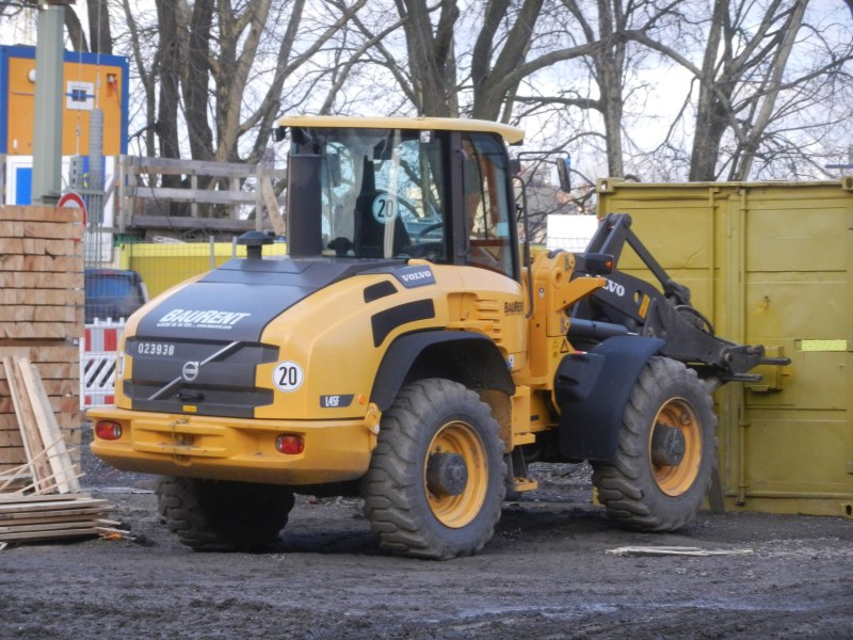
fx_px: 4066
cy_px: 320
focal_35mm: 165
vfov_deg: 9.0
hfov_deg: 12.0
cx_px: 426
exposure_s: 1/250
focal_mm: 29.7
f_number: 5.3
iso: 500
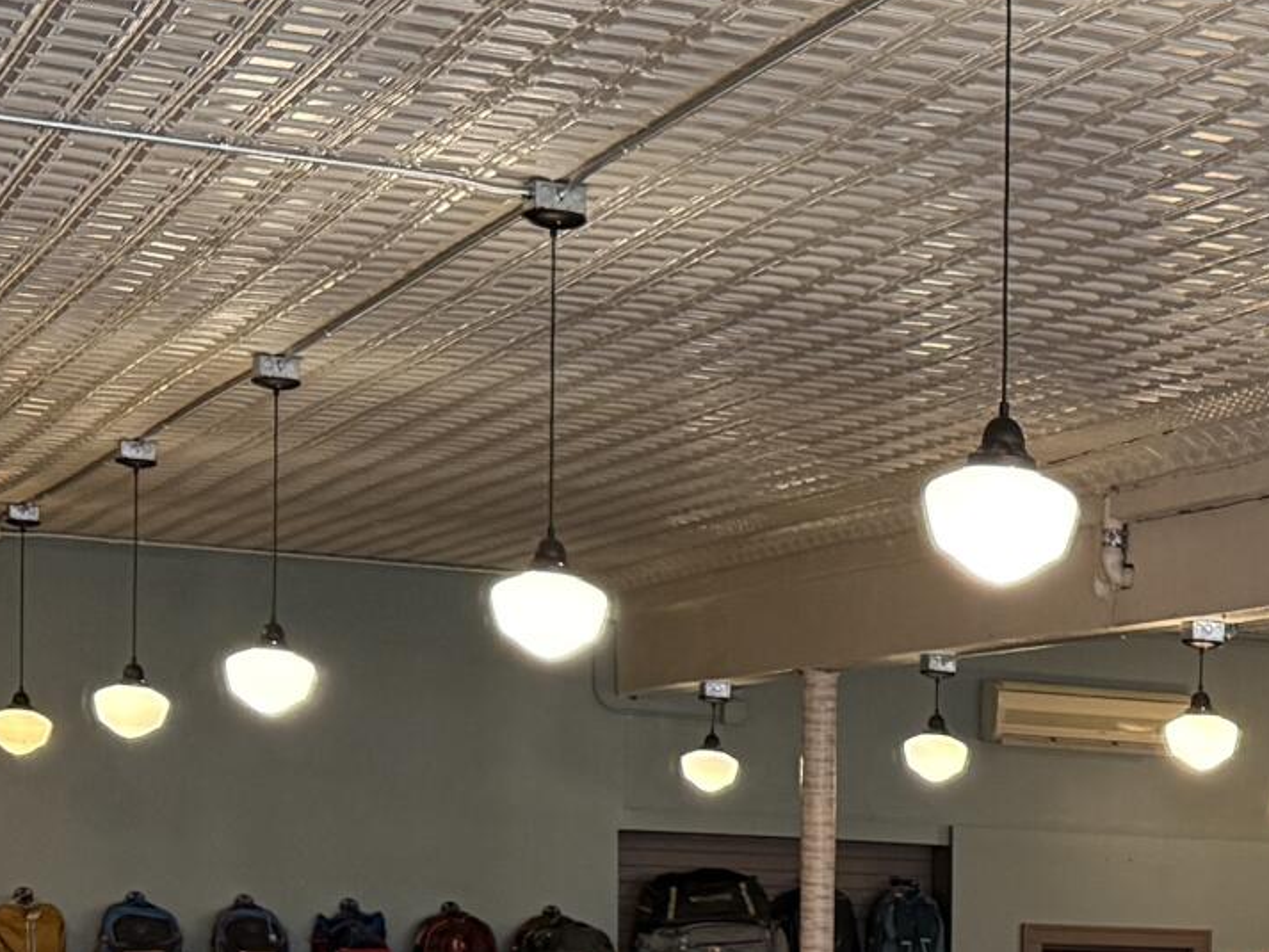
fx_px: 3703
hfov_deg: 17.5
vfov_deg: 14.2
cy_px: 1126
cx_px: 1881
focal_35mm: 101
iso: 320
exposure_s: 1/120
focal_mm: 6.76
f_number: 1.78
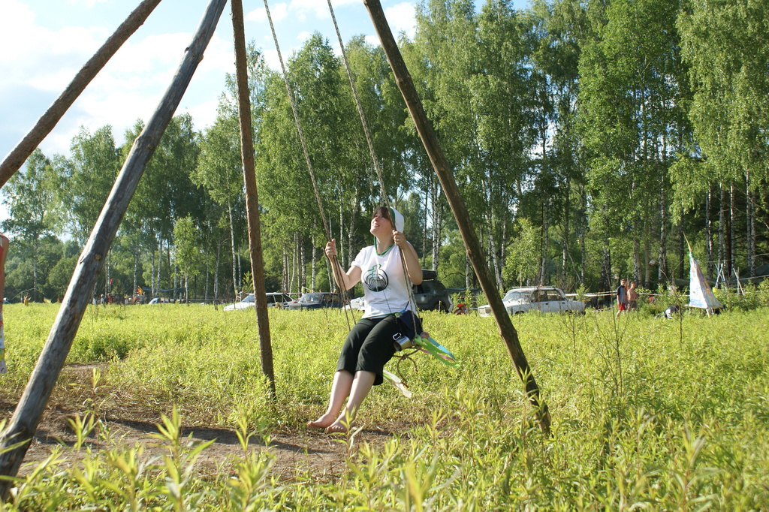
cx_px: 384
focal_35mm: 39
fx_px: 833
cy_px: 256
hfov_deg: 49.6
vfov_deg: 34.2
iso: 100
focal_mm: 26
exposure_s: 1/320
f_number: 5.6
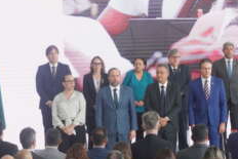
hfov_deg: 8.1
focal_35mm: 253
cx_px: 234
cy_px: 141
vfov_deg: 5.4
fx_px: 1674
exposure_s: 1/200
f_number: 7.1
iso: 5000
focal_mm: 98
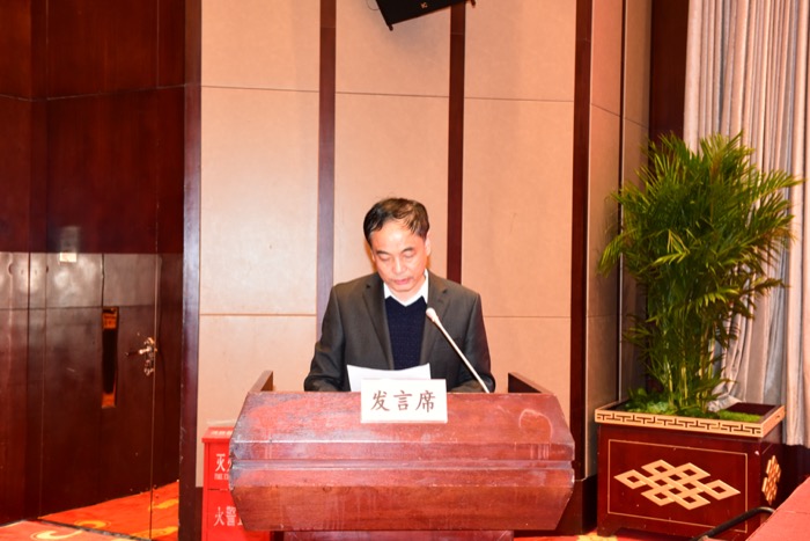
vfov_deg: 29.9
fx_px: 1013
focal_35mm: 45
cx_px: 405
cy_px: 270
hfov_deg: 43.6
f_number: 5
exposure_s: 1/60
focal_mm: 45
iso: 2800
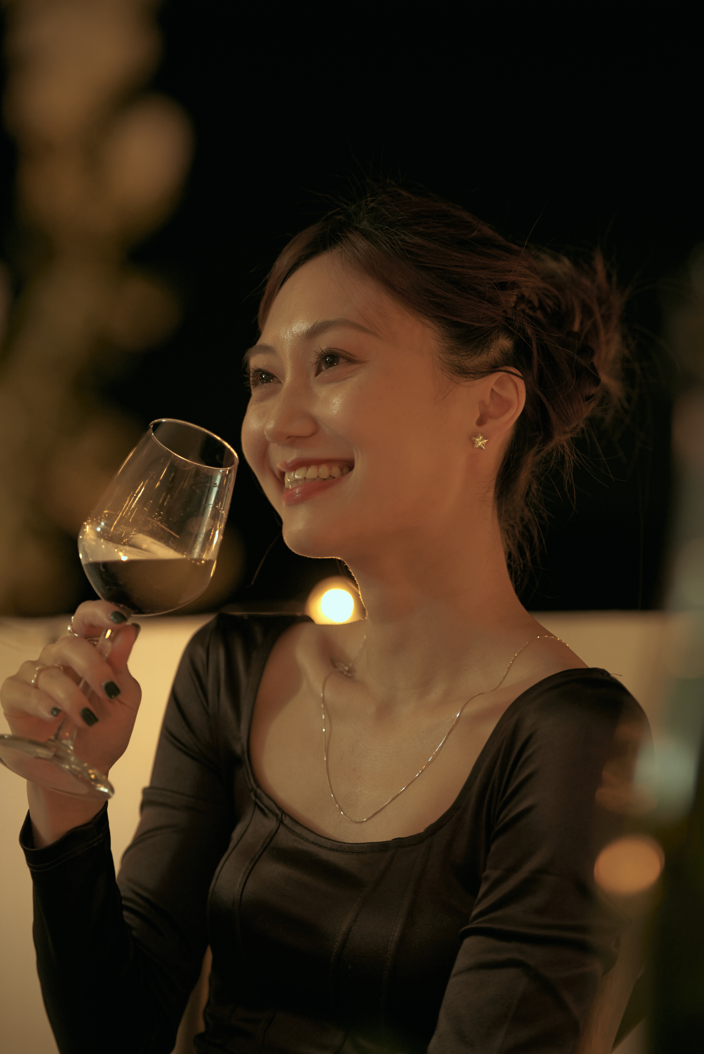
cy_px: 527
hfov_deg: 12.2
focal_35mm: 112
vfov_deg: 18.3
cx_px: 352
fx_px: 3282
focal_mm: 112
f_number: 2.8
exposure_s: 1/100
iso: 2000
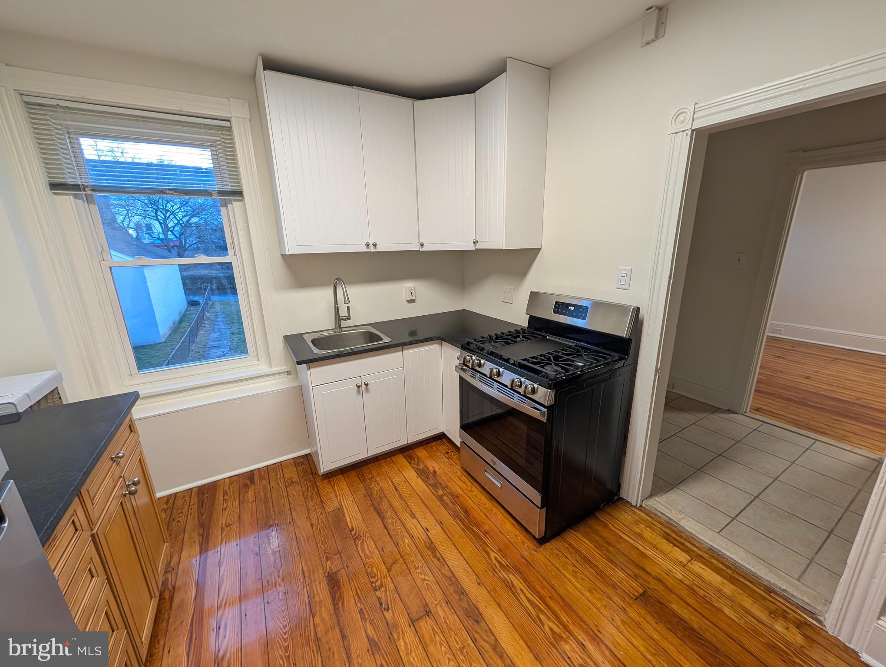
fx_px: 308
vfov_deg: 94.6
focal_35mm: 12
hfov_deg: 110.5
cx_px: 443
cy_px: 334
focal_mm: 2.02
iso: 138
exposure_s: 1/60
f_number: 1.7
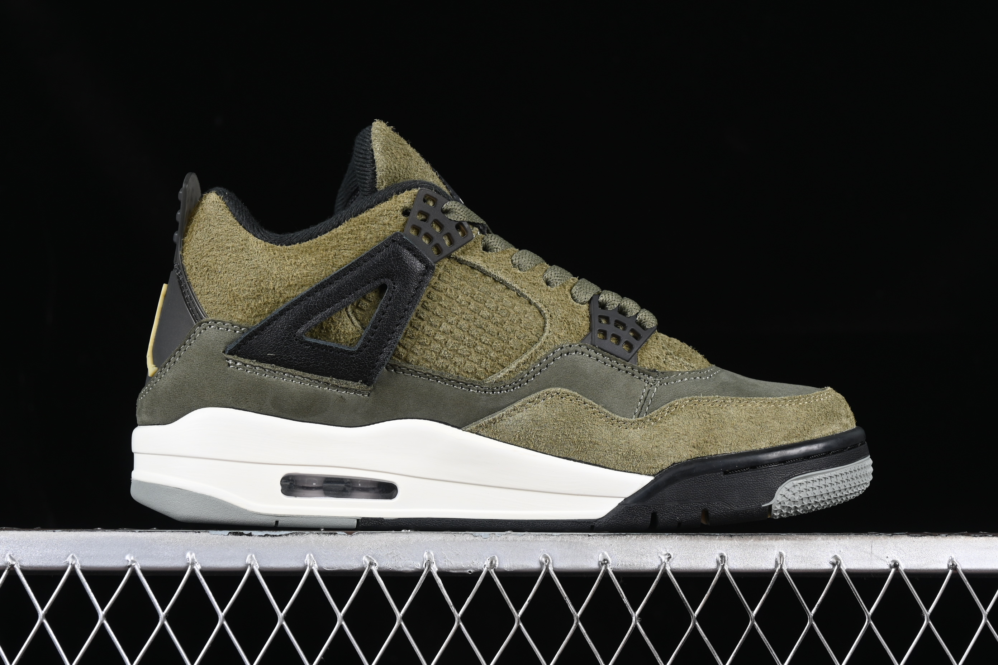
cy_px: 332
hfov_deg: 27.0
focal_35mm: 75
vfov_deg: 18.2
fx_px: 2079
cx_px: 499
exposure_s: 1/80
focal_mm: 50
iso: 160
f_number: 7.1
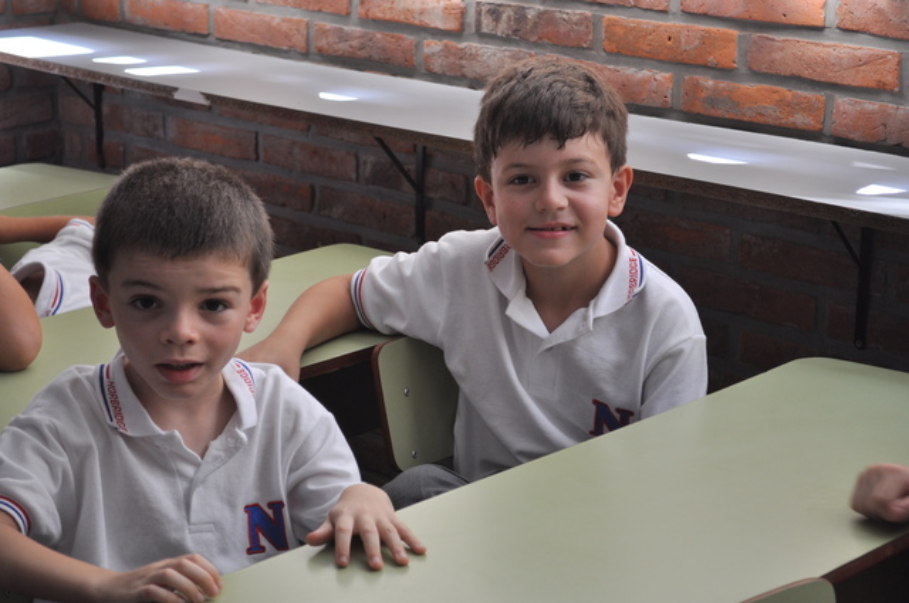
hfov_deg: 24.6
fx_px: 2080
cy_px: 302
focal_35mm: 82
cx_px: 454
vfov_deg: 16.5
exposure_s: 1/60
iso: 400
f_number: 5.6
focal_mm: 55
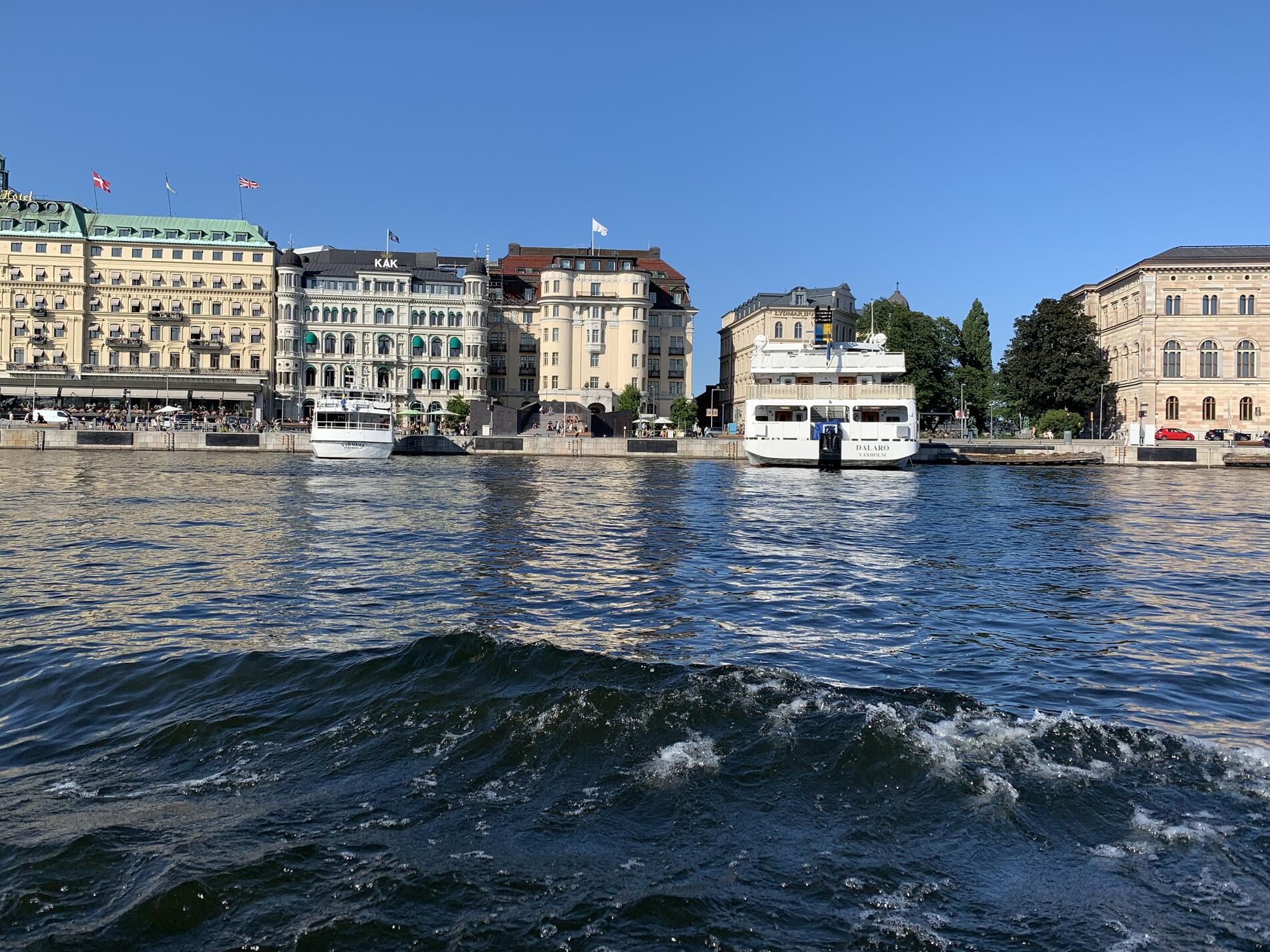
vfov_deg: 49.7
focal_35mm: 28
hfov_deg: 63.4
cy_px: 447
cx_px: 598
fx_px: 1027
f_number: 1.8
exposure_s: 1/2114
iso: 25
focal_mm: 4.25
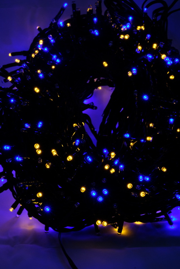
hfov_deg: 16.5
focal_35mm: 83
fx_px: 622
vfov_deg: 24.5
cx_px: 90
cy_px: 134
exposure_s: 1/30
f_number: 22
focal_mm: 55
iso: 1250
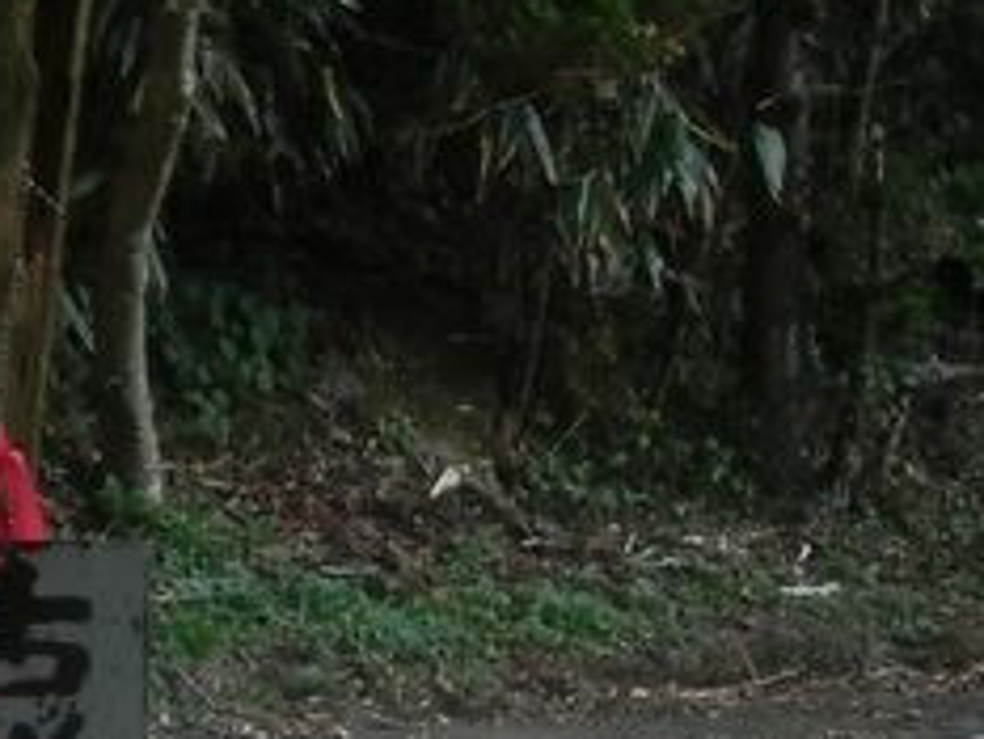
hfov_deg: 14.9
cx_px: 1225
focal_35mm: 127
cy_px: 813
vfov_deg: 11.5
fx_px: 3612
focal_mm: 6.6
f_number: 3.6
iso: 80
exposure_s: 1/100
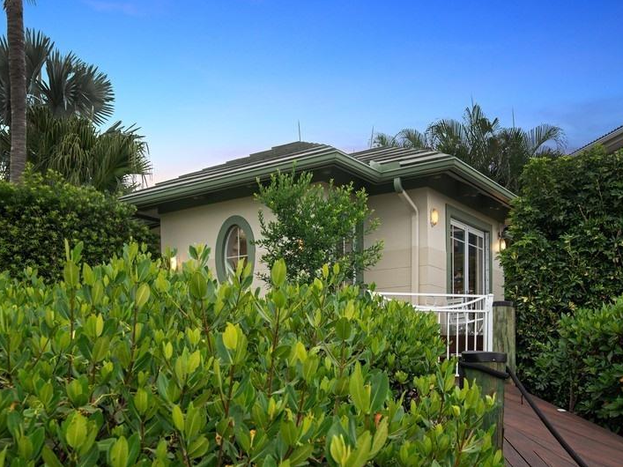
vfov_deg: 38.7
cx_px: 307
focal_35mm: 37
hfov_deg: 50.1
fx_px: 666
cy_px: 234
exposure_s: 1/20
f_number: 8
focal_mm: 34
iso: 250
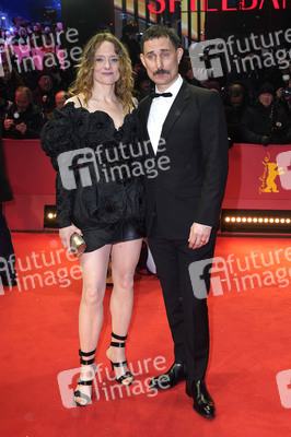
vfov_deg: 49.6
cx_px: 146
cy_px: 218
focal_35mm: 39
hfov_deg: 34.2
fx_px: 474
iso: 800
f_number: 5.6
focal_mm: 39
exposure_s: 1/160
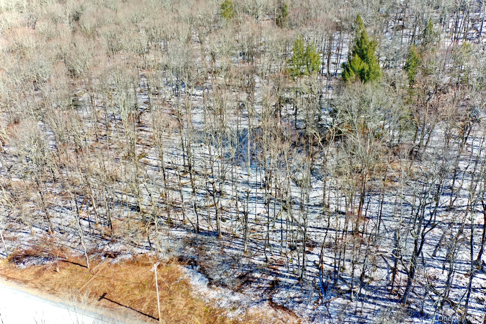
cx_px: 243
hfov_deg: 65.5
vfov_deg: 46.4
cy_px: 162
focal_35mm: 28
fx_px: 378
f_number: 5.6
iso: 100
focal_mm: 10.26
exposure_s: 1/100
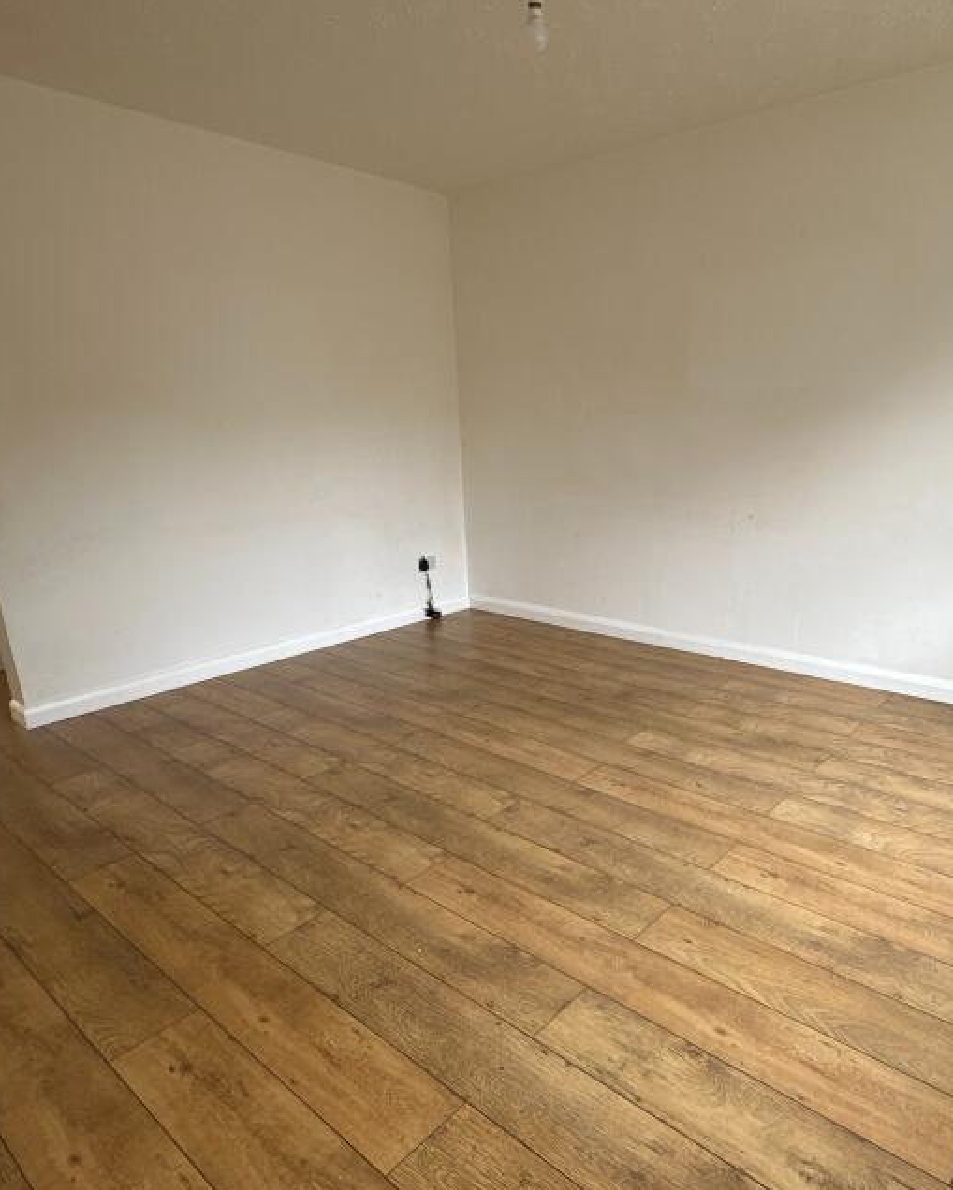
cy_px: 687
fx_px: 775
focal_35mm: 22
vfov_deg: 74.5
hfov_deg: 62.8
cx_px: 549
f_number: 2.2
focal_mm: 2.22
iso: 80
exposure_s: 1/99
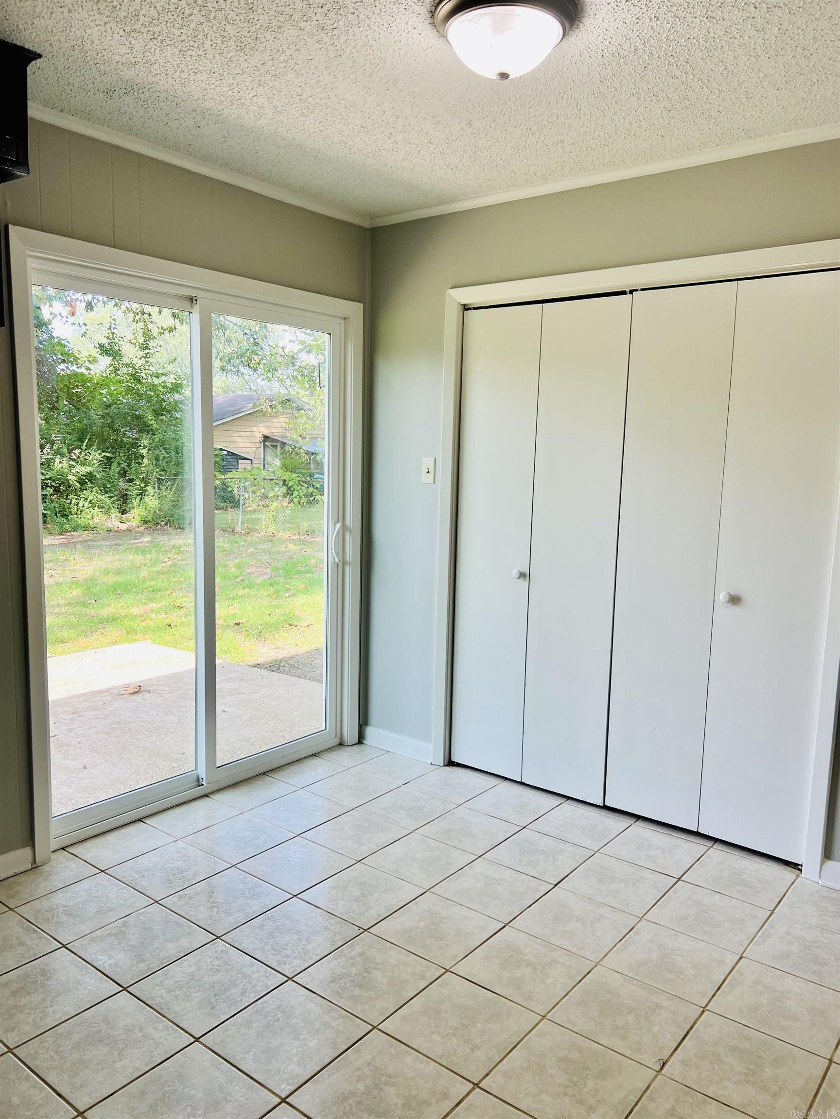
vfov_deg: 67.3
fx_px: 841
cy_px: 560
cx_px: 420
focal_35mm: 26
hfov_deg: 53.1
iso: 32
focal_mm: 5.7
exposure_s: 1/120
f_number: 1.5
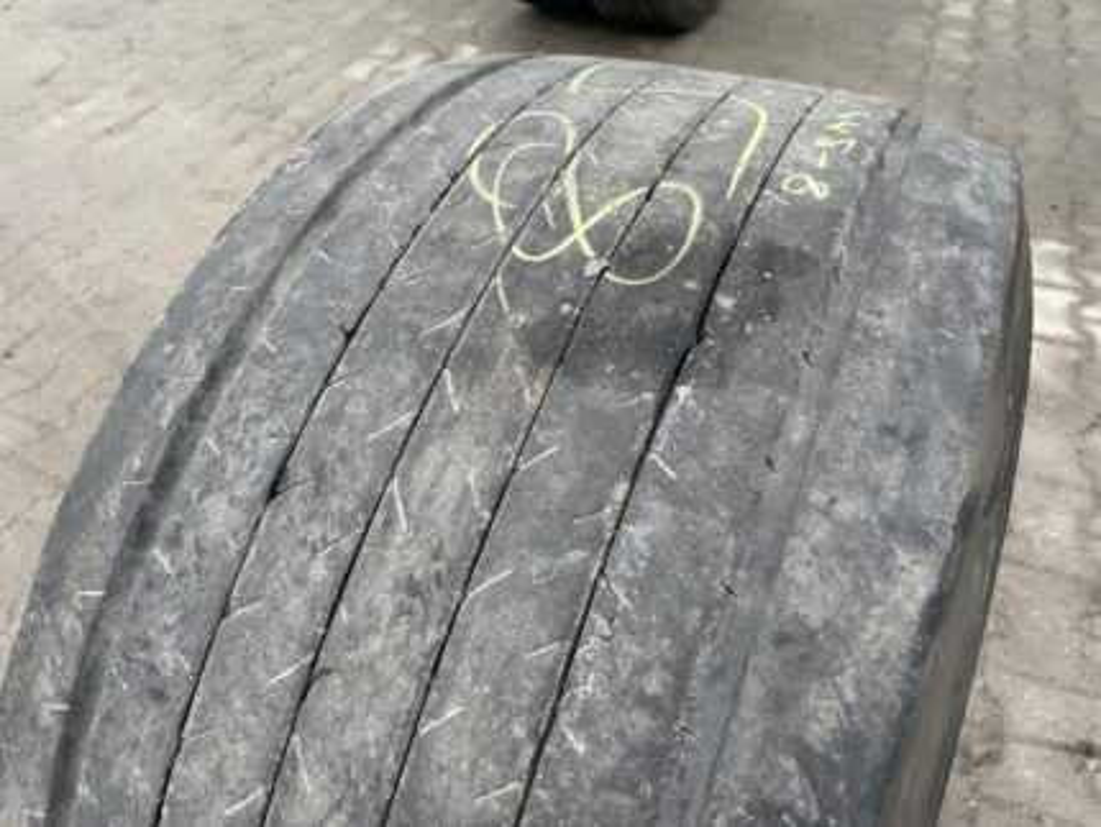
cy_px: 414
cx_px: 550
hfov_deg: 67.3
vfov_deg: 53.1
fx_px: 827
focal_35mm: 26
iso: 50
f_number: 1.6
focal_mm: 4.2
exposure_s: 1/121
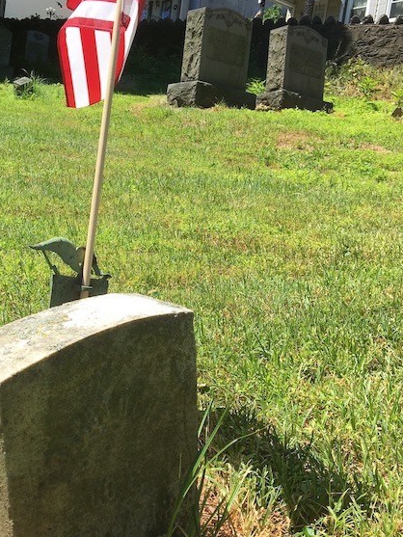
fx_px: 776
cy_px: 314
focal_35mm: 50
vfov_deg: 38.1
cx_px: 109
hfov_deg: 28.8
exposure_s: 1/1040
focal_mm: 4.15
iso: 25
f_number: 2.2
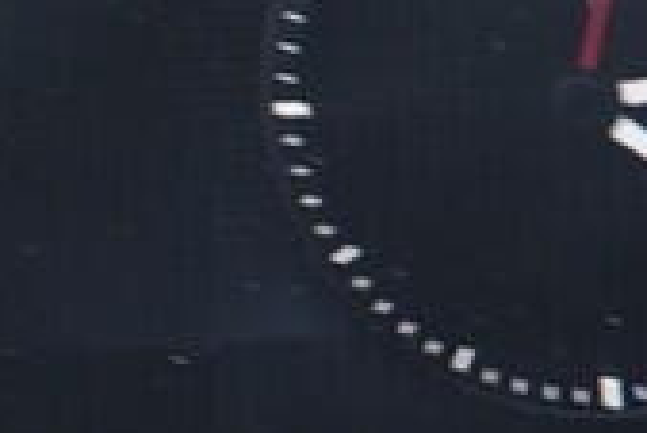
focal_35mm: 218
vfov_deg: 6.3
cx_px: 413
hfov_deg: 9.4
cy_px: 232
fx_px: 3921
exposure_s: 1/40
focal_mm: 24
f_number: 2.8
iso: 640
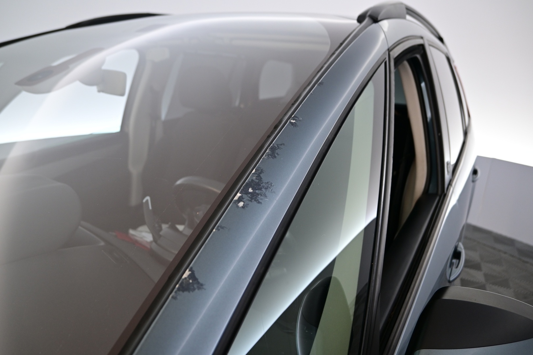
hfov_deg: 73.7
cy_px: 178
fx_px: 355
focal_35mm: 24
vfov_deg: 53.1
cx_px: 266
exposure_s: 1/25
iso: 400
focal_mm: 16
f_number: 3.5
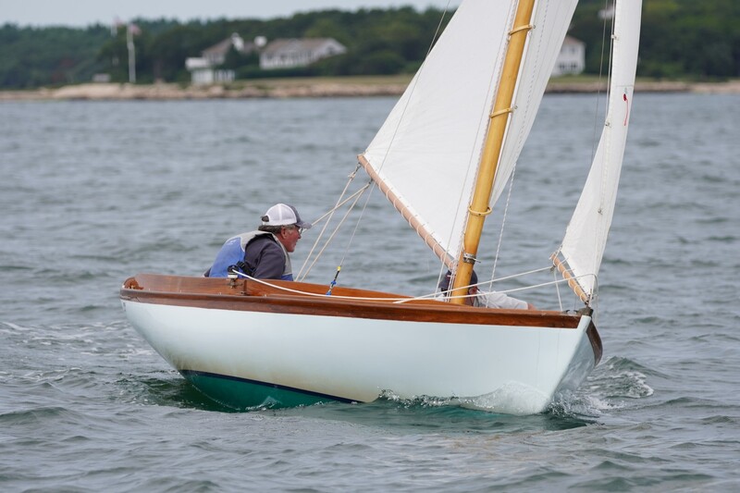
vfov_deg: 3.8
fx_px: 7336
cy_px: 246
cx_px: 370
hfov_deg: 5.8
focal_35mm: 357
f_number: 5.6
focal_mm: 238
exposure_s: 1/1250
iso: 250
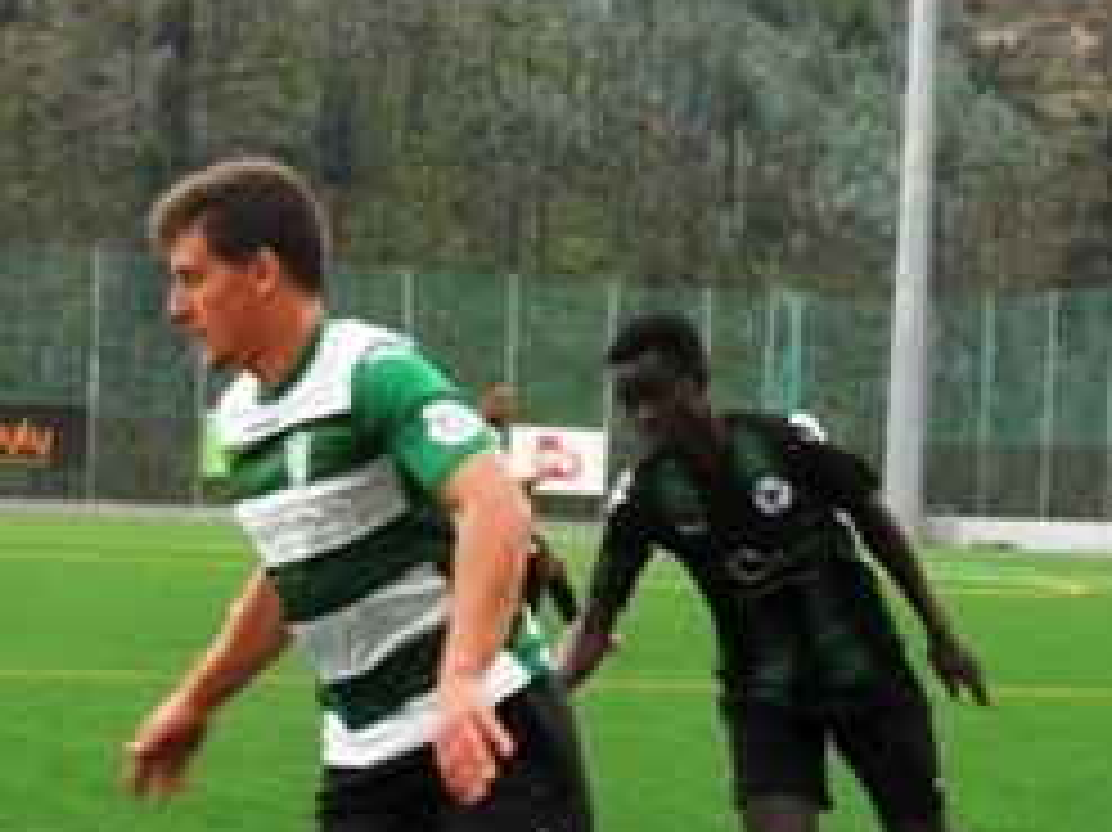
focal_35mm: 86
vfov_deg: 17.0
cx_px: 245
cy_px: 717
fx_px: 2761
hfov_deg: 22.5
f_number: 3.5
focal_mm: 8.9
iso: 250
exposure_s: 1/320
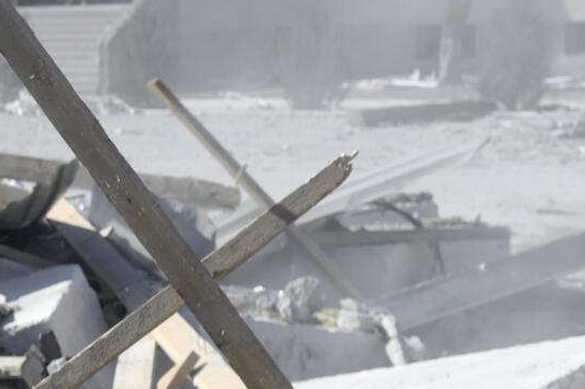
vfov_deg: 8.5
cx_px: -693
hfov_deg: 11.3
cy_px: 307
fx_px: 2598
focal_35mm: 160
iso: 160
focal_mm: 35
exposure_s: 1/2500
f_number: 4
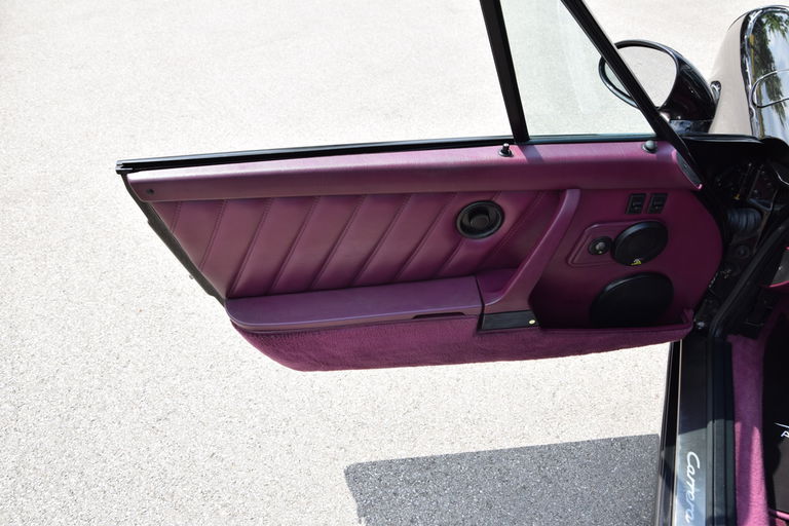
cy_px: 263
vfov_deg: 25.8
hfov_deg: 37.9
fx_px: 1151
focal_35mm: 52
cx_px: 394
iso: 200
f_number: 9
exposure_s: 1/320
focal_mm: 35
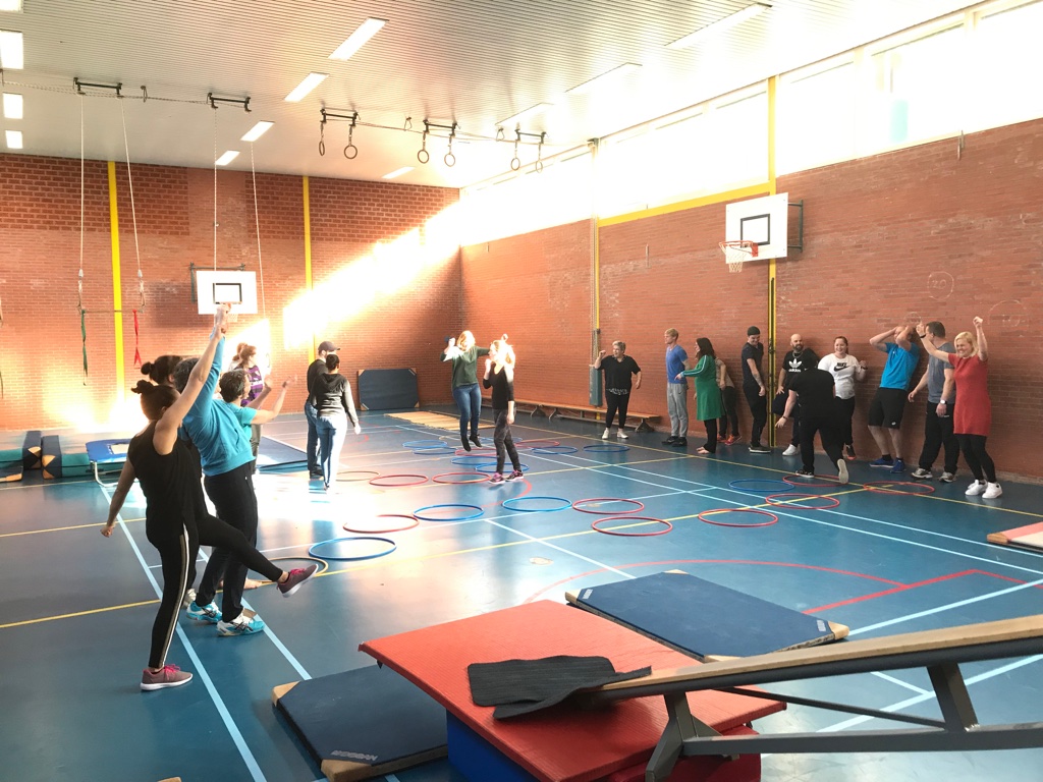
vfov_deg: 49.7
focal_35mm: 28
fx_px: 844
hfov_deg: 63.4
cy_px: 391
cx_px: 522
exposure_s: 1/33
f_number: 1.8
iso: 25
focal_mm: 3.99
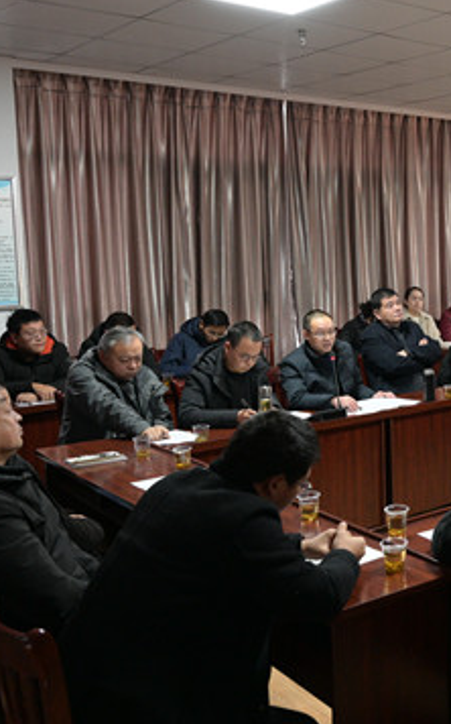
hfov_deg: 27.1
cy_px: 327
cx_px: 477
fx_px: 867
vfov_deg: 45.2
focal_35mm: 44
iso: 2500
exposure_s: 1/60
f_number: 4
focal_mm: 24
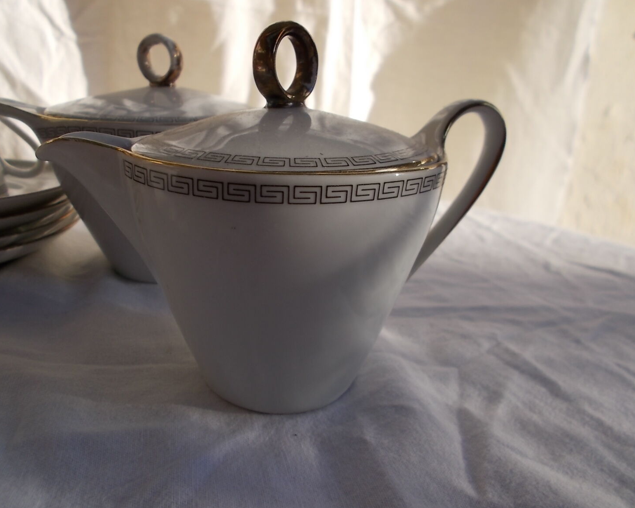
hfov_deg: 62.2
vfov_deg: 51.5
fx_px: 526
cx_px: 310
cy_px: 258
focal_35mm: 28
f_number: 3.2
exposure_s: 1/500
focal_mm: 4.6
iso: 80
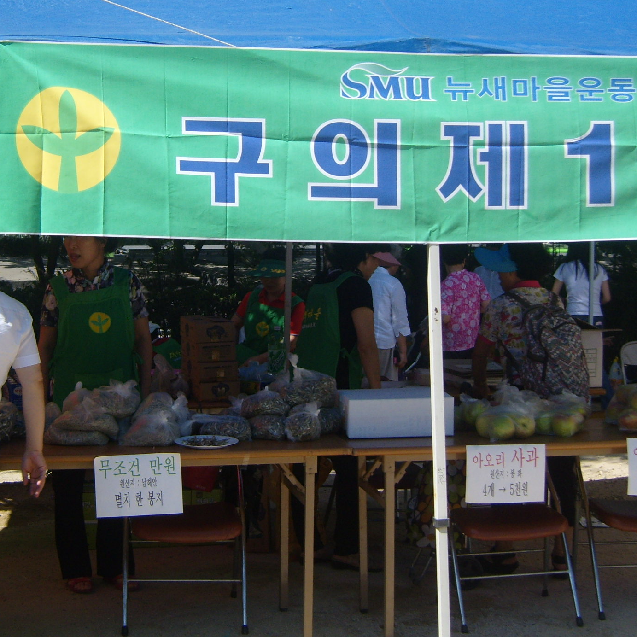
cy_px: 239
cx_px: 245
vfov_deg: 29.4
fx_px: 1208
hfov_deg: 29.5
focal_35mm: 58
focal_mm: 7.4
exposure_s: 1/180
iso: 80
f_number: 7.1
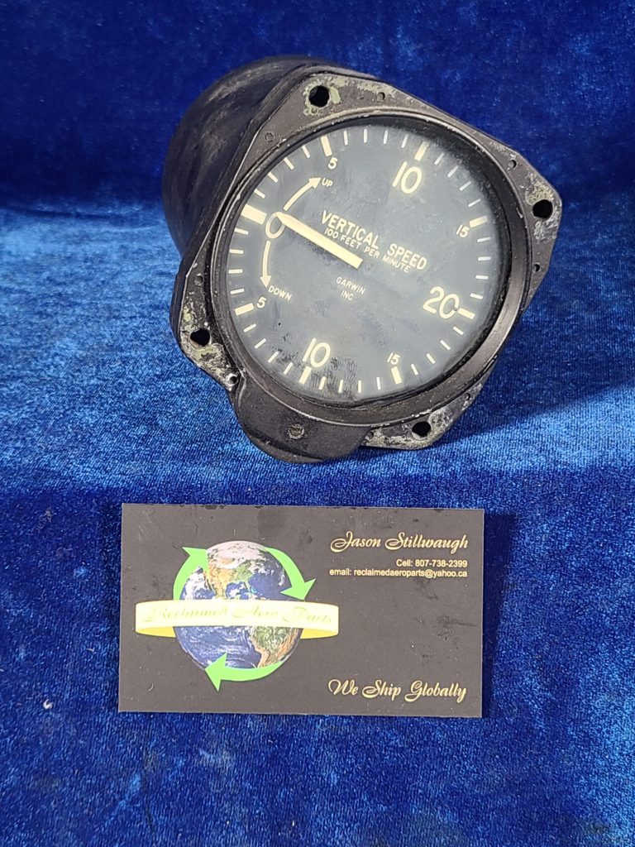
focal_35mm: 26
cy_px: 424
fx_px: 636
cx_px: 318
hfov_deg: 53.1
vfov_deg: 67.3
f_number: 1.8
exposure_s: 1/60
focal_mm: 5.4
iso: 200
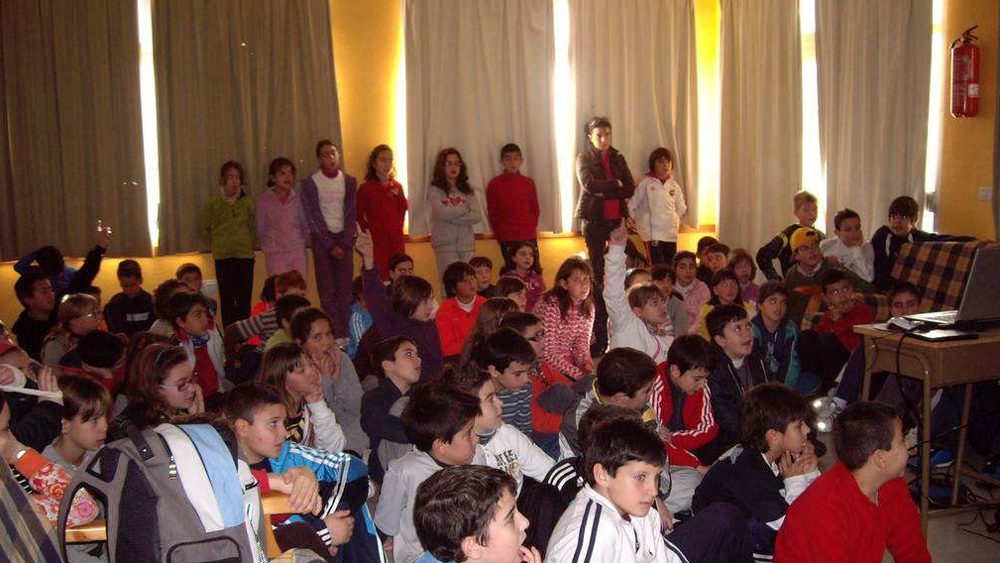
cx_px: 494
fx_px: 1114
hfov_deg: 48.3
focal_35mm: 42
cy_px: 337
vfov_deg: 28.3
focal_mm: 6.2
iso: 200
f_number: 2.7
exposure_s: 1/40
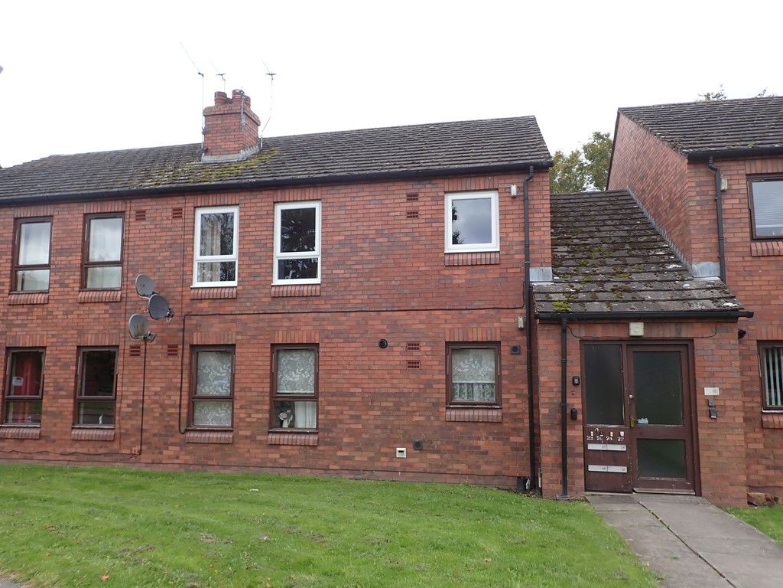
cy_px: 294
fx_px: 565
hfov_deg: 69.4
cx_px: 392
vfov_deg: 54.9
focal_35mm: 25
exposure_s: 1/320
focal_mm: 4.5
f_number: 2.8
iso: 100
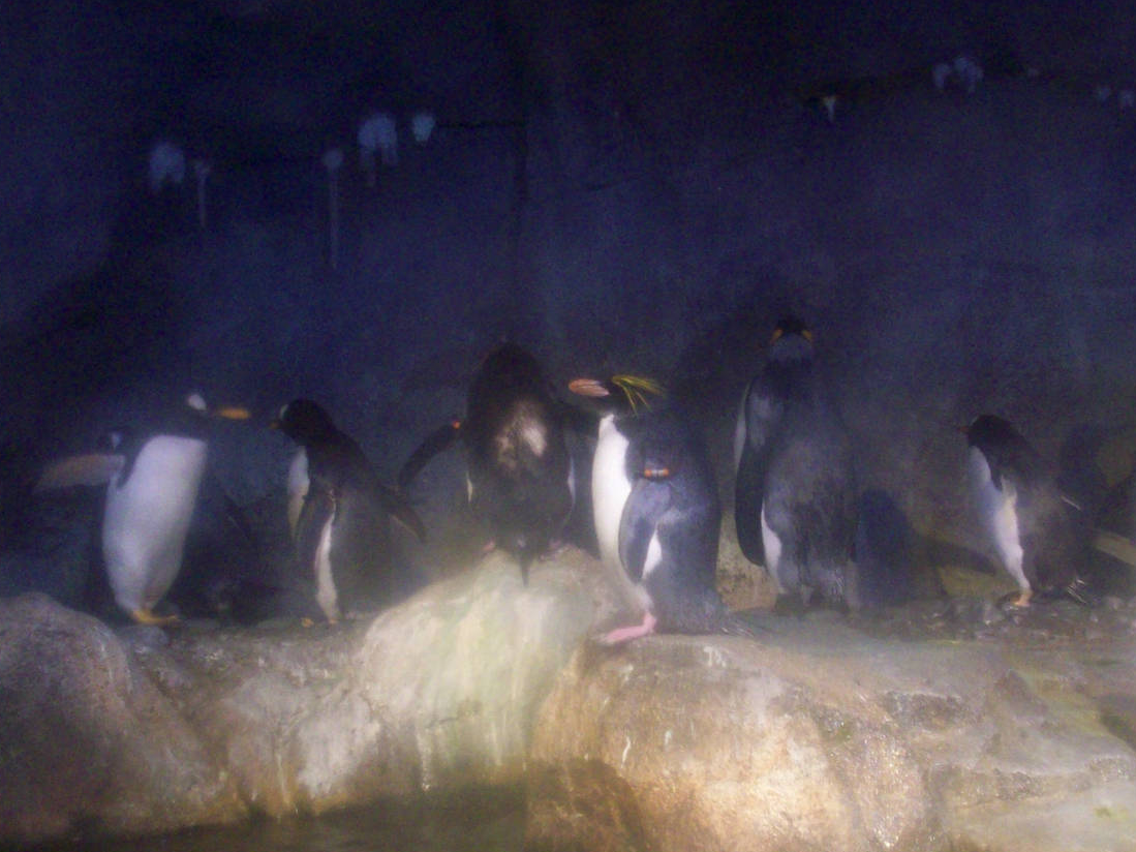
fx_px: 2199
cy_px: 578
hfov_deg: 28.9
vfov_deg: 21.8
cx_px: 646
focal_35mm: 67
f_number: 3.1
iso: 160
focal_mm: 7.6
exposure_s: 1/24.1
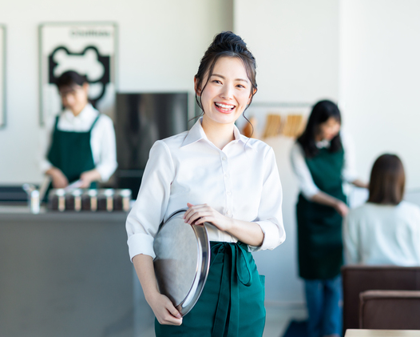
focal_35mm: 97
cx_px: 244
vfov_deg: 15.9
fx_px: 1206
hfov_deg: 19.7
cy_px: 168
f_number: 2.5
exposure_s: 1/250
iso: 320
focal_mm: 85
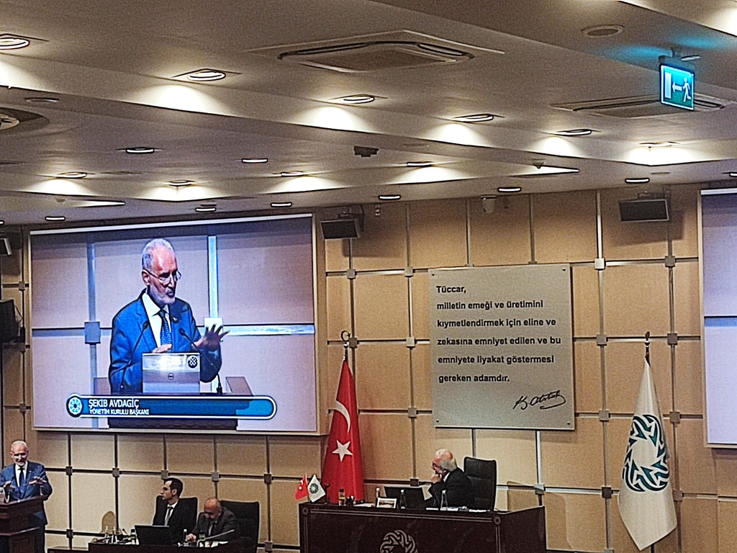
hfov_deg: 23.6
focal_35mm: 83
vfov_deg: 17.8
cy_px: 276
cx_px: 368
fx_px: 1767
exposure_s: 1/50
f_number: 1.79
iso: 125
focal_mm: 4.71
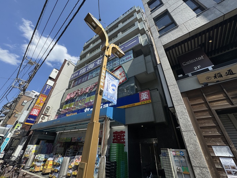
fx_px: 96
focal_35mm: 14
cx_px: 118
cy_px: 89
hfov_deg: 102.1
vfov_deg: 85.7
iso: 40
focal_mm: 2.22
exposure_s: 1/2674
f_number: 2.2
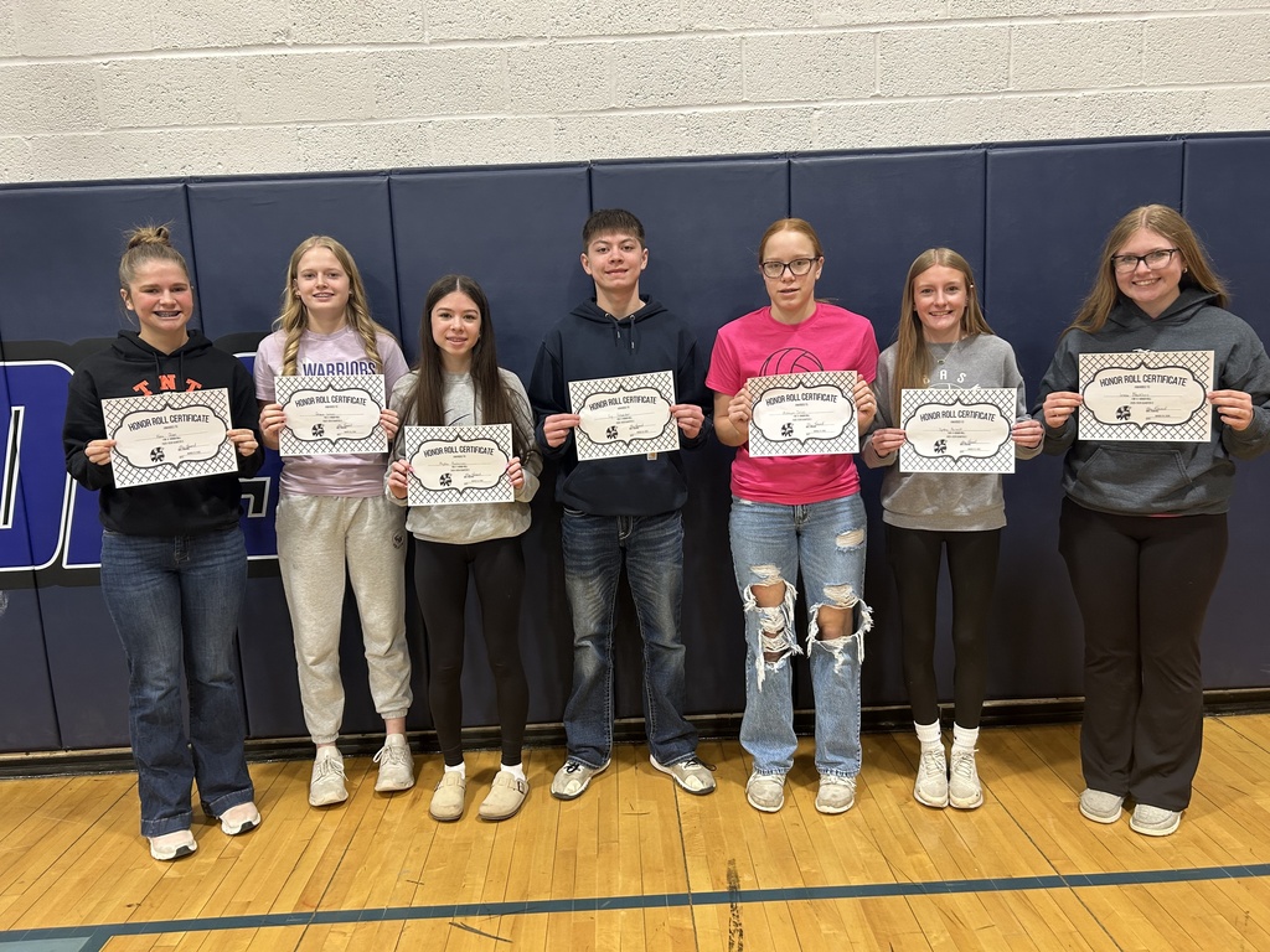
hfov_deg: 67.3
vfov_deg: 53.1
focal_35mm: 26
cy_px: 476
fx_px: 954
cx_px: 635
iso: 125
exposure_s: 1/60
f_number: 1.5
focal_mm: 5.7
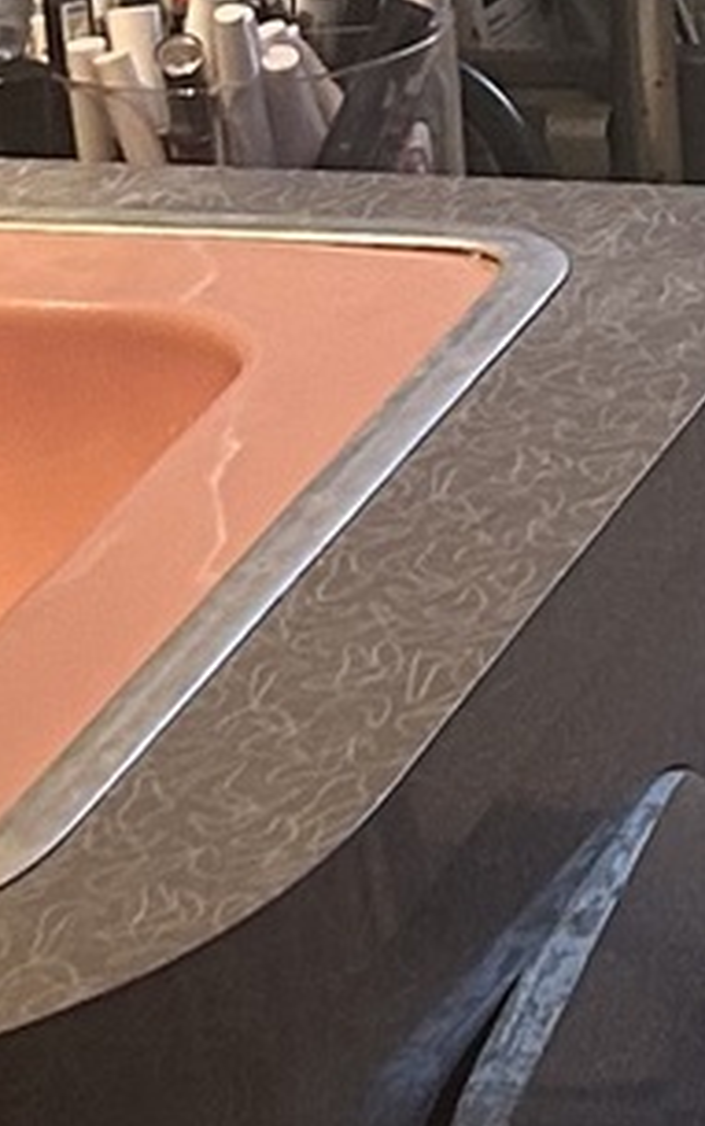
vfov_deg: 9.9
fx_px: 6385
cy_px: -336
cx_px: 635
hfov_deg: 6.3
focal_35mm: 208
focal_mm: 5.7
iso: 125
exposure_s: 1/60
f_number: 1.5
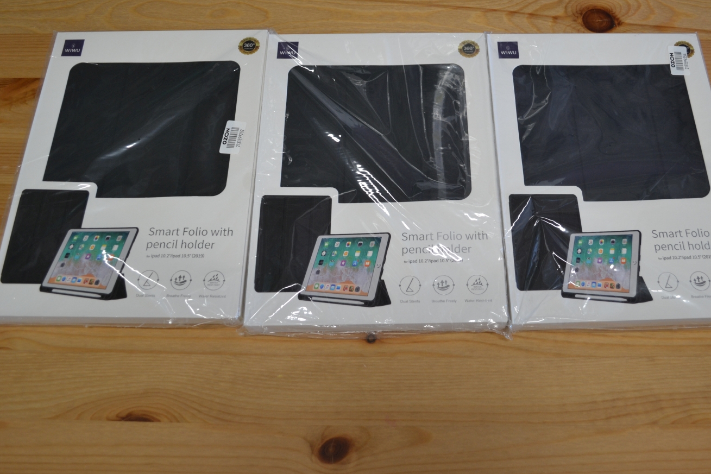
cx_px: 417
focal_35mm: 33
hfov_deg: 56.9
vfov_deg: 39.8
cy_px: 188
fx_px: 652
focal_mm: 18
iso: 400
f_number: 3.8
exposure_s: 1/60
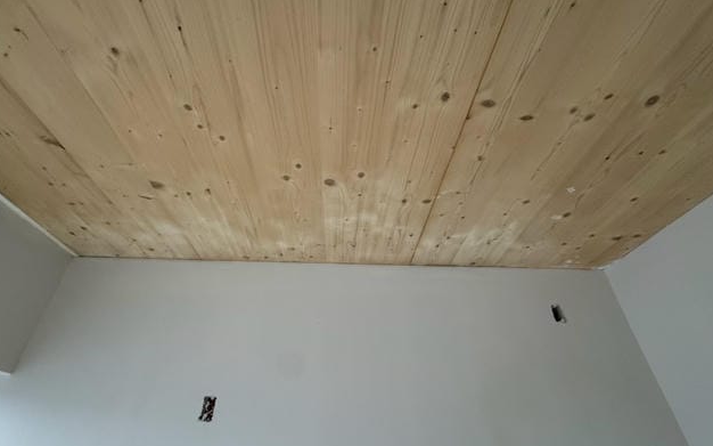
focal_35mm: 17
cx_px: 327
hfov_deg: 94.2
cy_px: 250
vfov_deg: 67.7
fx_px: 330
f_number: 2.2
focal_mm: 2.22
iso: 200
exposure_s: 1/99
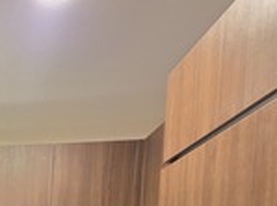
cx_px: -94
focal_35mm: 40
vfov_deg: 26.9
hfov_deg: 32.9
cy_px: 300
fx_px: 319
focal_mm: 2.2
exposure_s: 1/50
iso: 250
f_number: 1.9
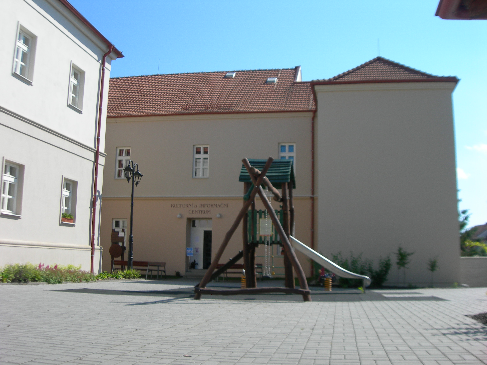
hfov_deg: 49.0
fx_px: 535
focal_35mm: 38
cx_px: 244
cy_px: 182
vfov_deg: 37.7
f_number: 4.8
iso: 50
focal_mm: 7.8
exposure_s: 1/438
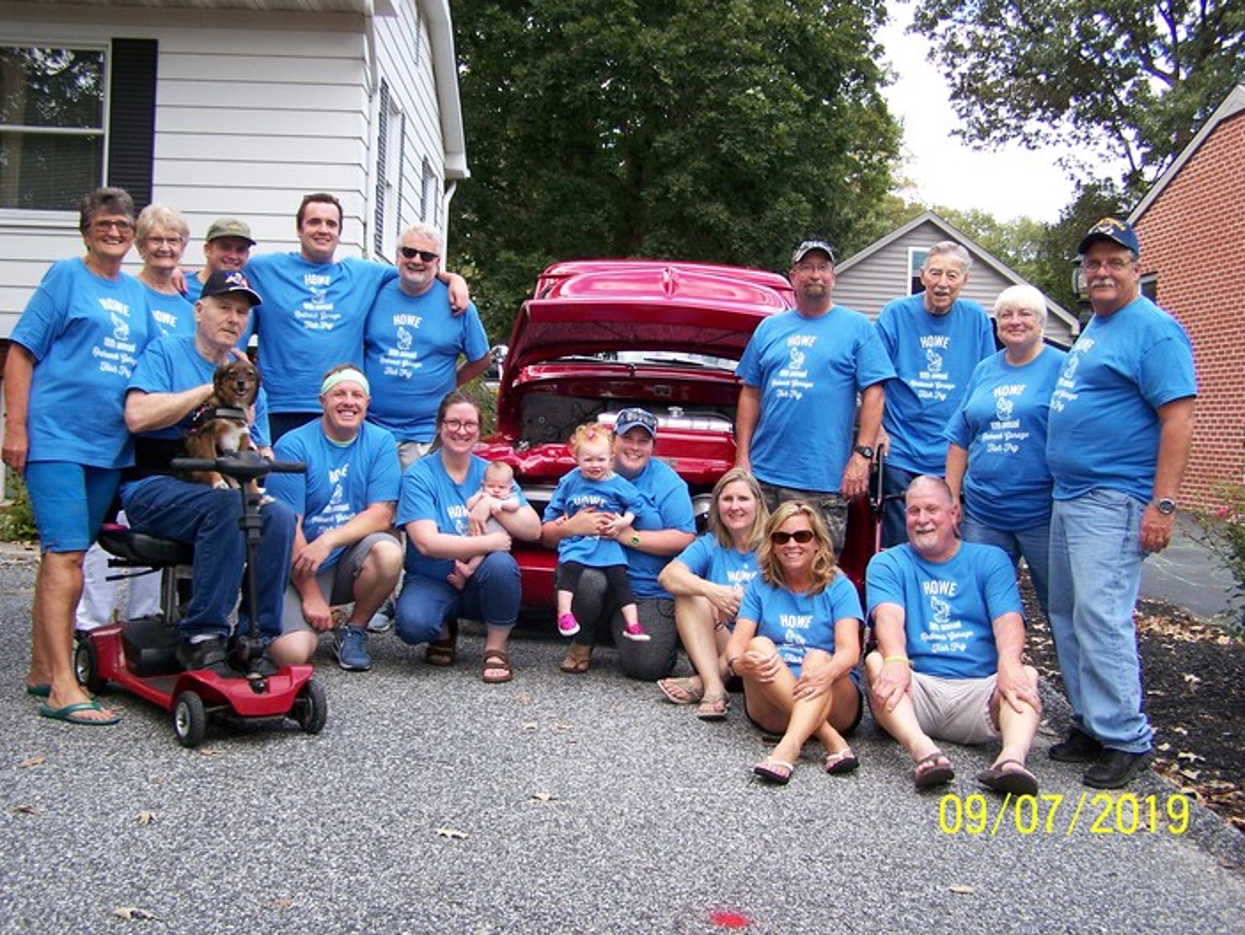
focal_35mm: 39
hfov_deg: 47.8
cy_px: 457
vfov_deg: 36.8
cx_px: 617
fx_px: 1403
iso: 80
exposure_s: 1/160
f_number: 2.8
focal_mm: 6.3
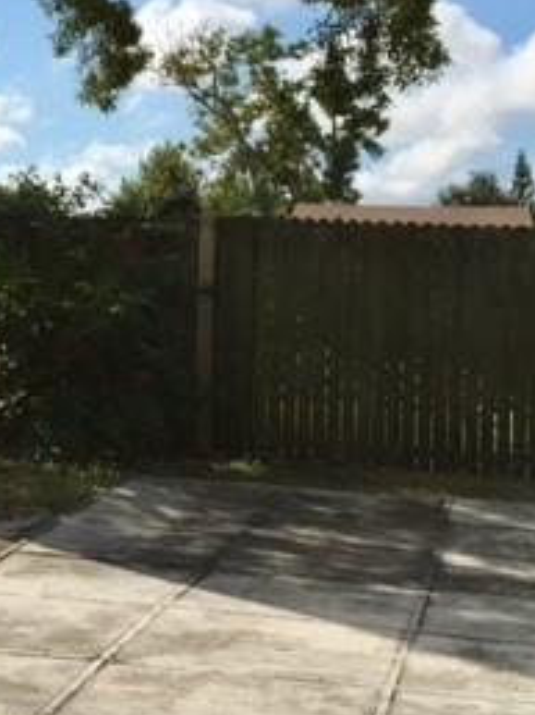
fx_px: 1486
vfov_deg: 26.6
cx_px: 97
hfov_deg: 20.2
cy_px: 152
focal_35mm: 72
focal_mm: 4.15
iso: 25
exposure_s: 1/1789
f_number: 2.2
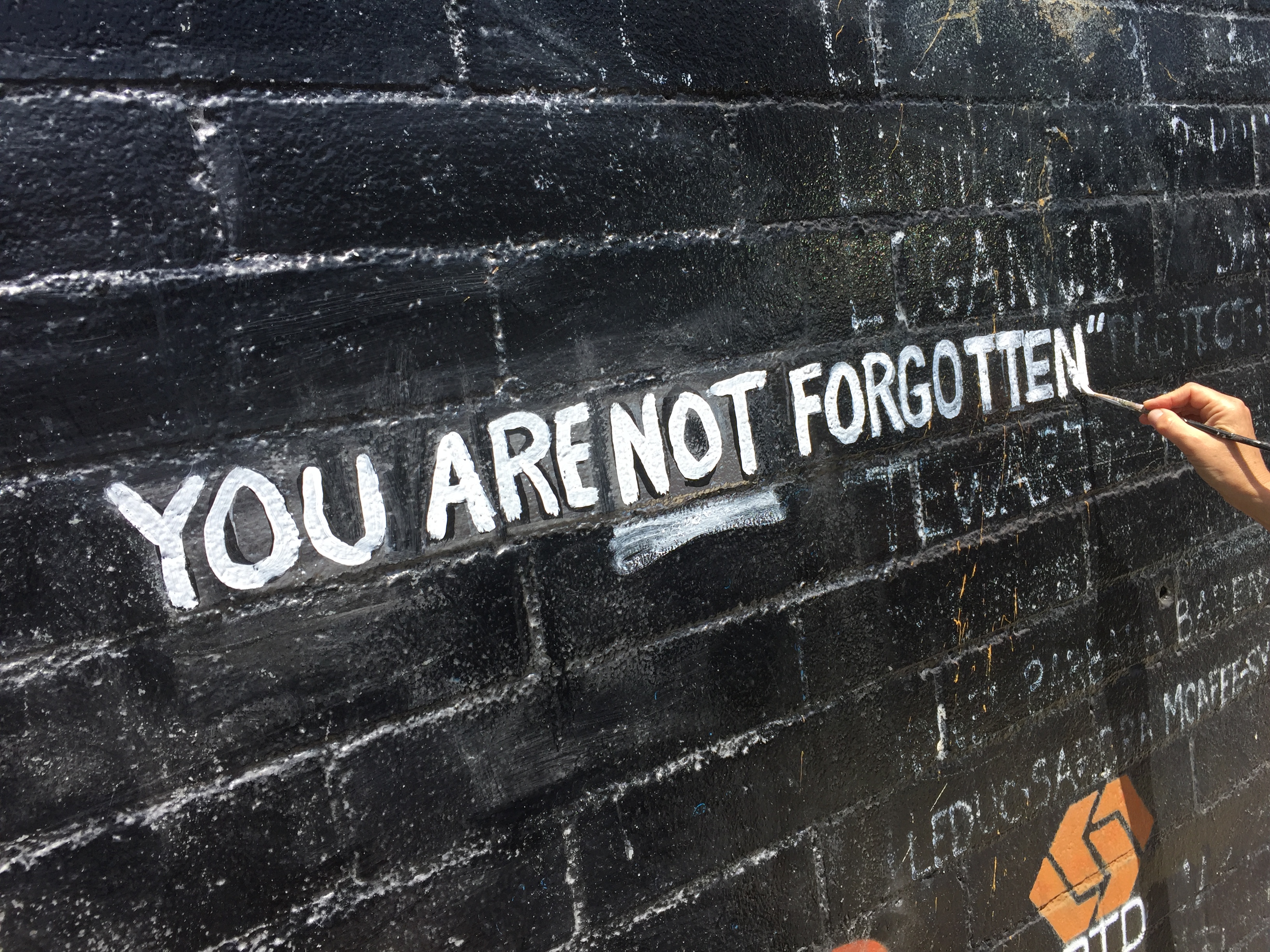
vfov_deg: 48.2
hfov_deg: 61.7
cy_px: 476
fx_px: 1064
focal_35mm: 29
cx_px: 635
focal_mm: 4.15
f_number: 2.2
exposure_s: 1/1236
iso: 32
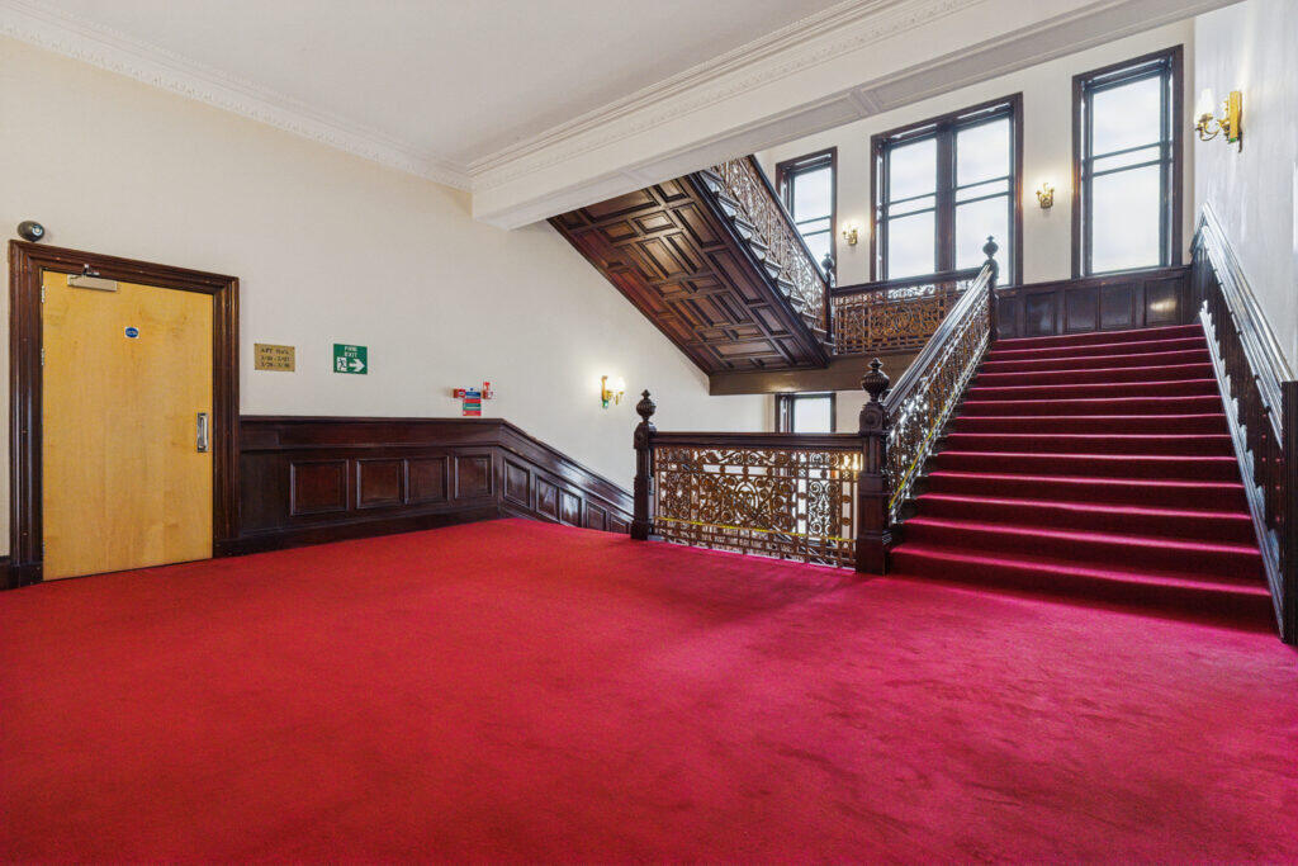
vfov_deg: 72.1
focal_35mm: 16
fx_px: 595
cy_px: 433
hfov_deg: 95.0
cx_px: 649
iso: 1250
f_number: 7.1
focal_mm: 11
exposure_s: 1/20
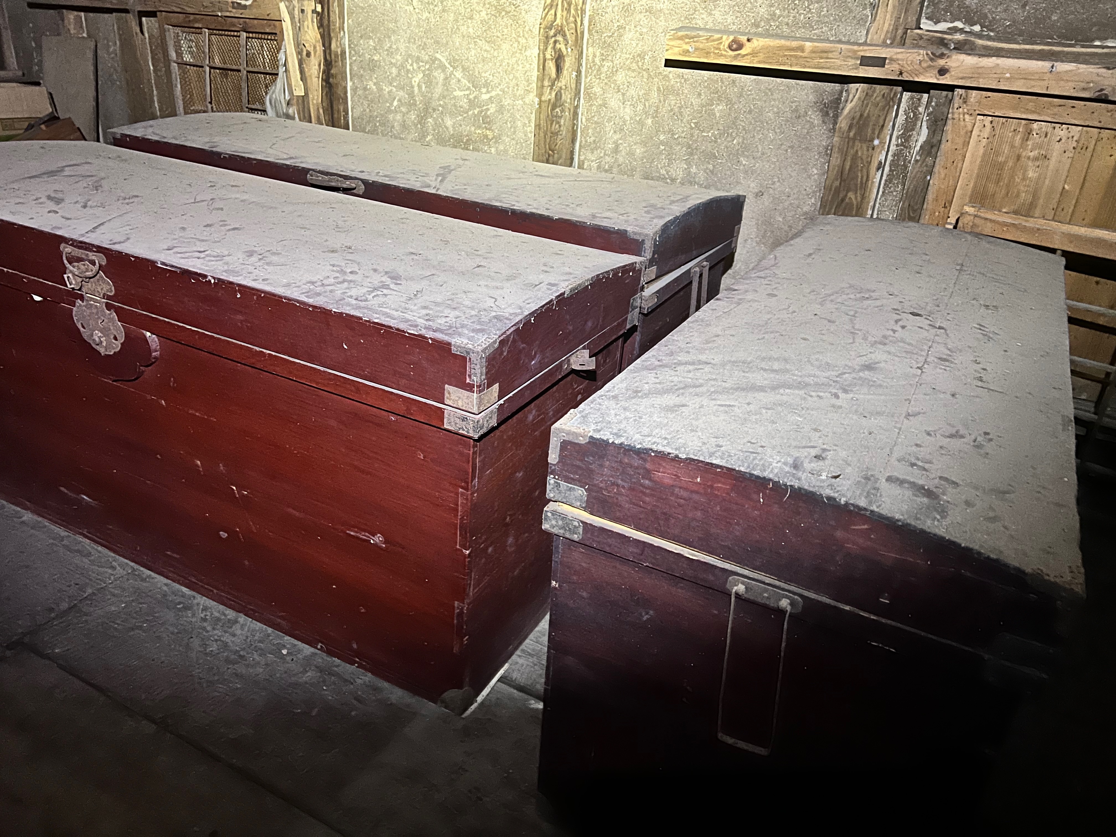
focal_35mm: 26
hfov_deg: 67.3
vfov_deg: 53.1
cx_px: 558
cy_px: 418
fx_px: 838
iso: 1000
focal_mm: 5.7
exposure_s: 1/22
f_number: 1.5
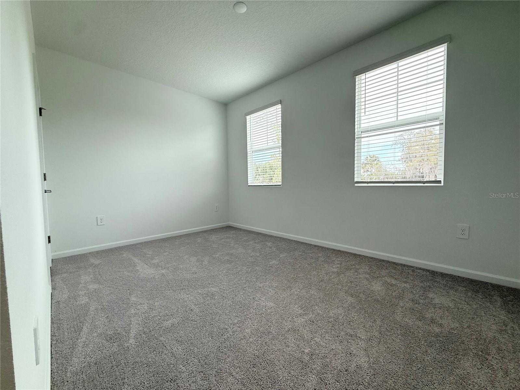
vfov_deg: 85.7
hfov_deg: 102.1
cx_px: 260
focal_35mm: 14
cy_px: 195
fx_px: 210
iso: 80
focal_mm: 2.22
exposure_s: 1/120
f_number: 2.2
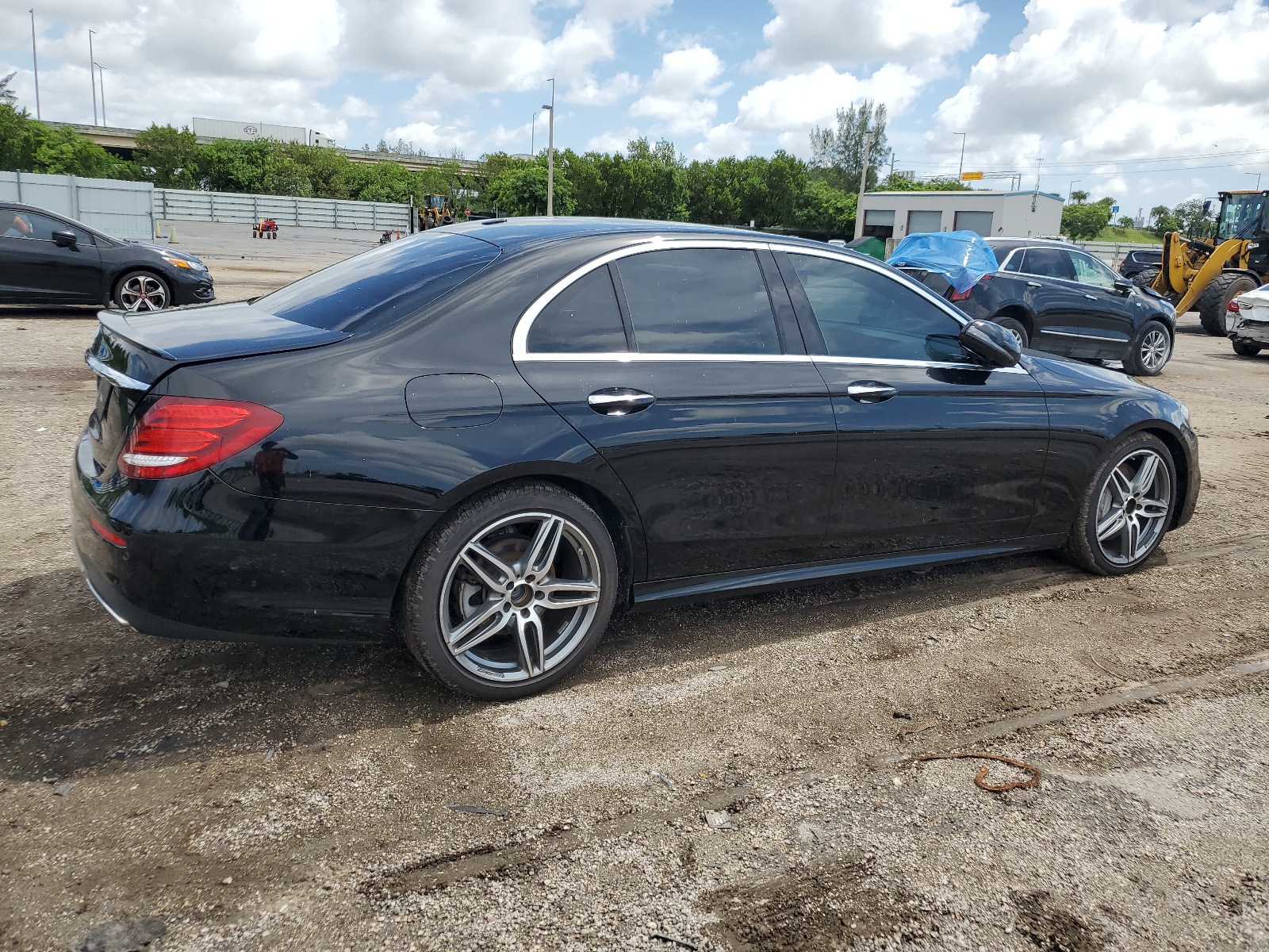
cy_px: 476
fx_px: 953
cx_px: 634
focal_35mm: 26
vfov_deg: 53.1
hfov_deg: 67.3
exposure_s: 1/3333
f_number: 1.5
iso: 50
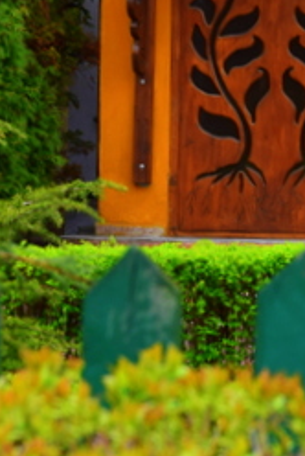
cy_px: 39
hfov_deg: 4.3
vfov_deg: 6.4
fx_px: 4042
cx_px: 483
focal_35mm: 319
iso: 400
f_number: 9
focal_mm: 66
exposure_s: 1/100
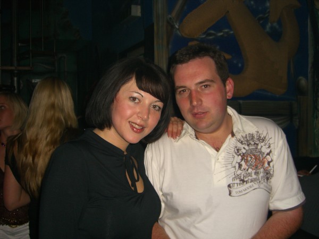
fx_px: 350
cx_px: 160
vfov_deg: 37.7
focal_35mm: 38
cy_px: 120
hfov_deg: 49.0
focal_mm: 7.9
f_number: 2.8
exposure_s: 1/60
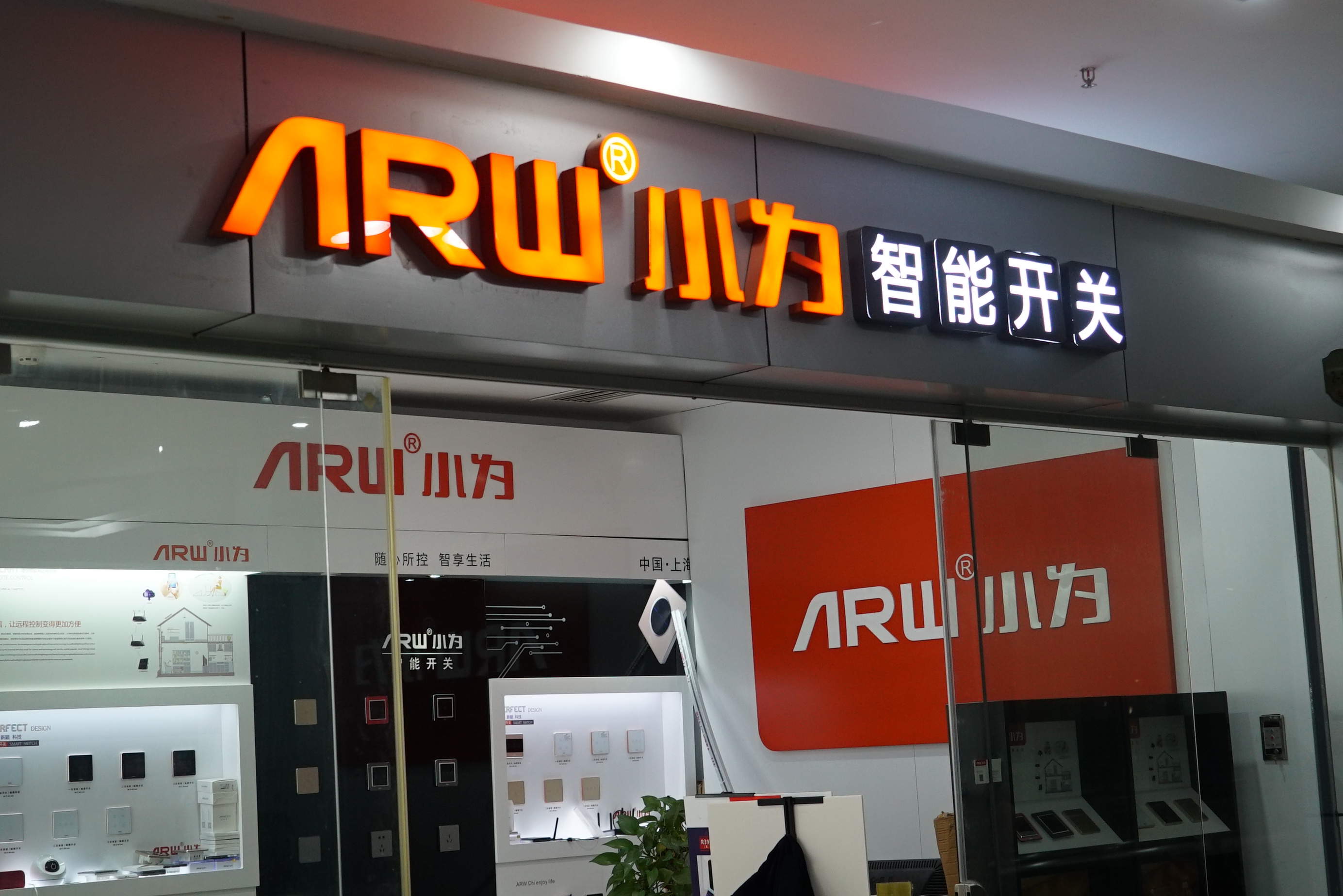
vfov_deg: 23.4
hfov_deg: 34.5
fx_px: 2165
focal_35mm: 58
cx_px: 672
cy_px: 448
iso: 1000
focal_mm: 39
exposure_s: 1/160
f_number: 4
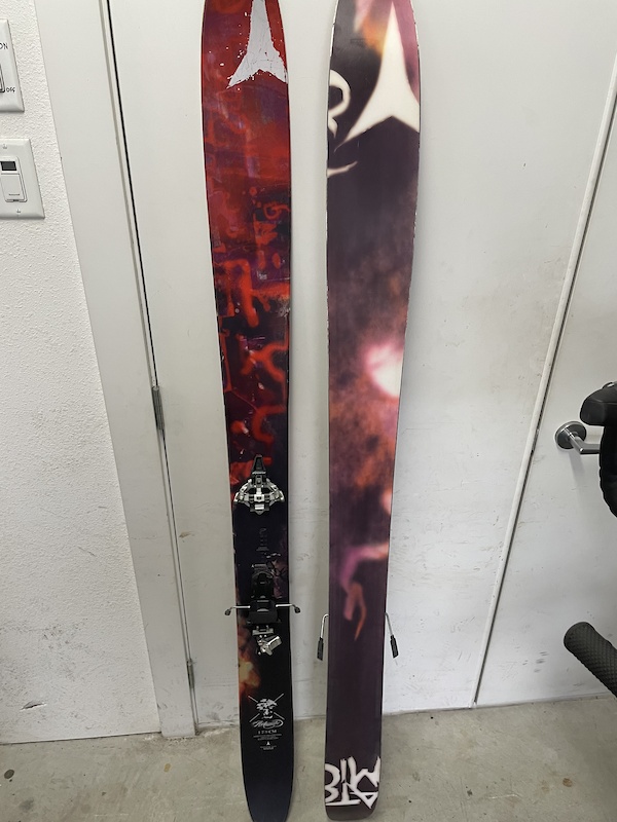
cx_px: 308
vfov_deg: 67.3
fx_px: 618
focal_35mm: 26
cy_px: 411
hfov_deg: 53.1
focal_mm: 4.2
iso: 80
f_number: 1.6
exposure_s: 1/60
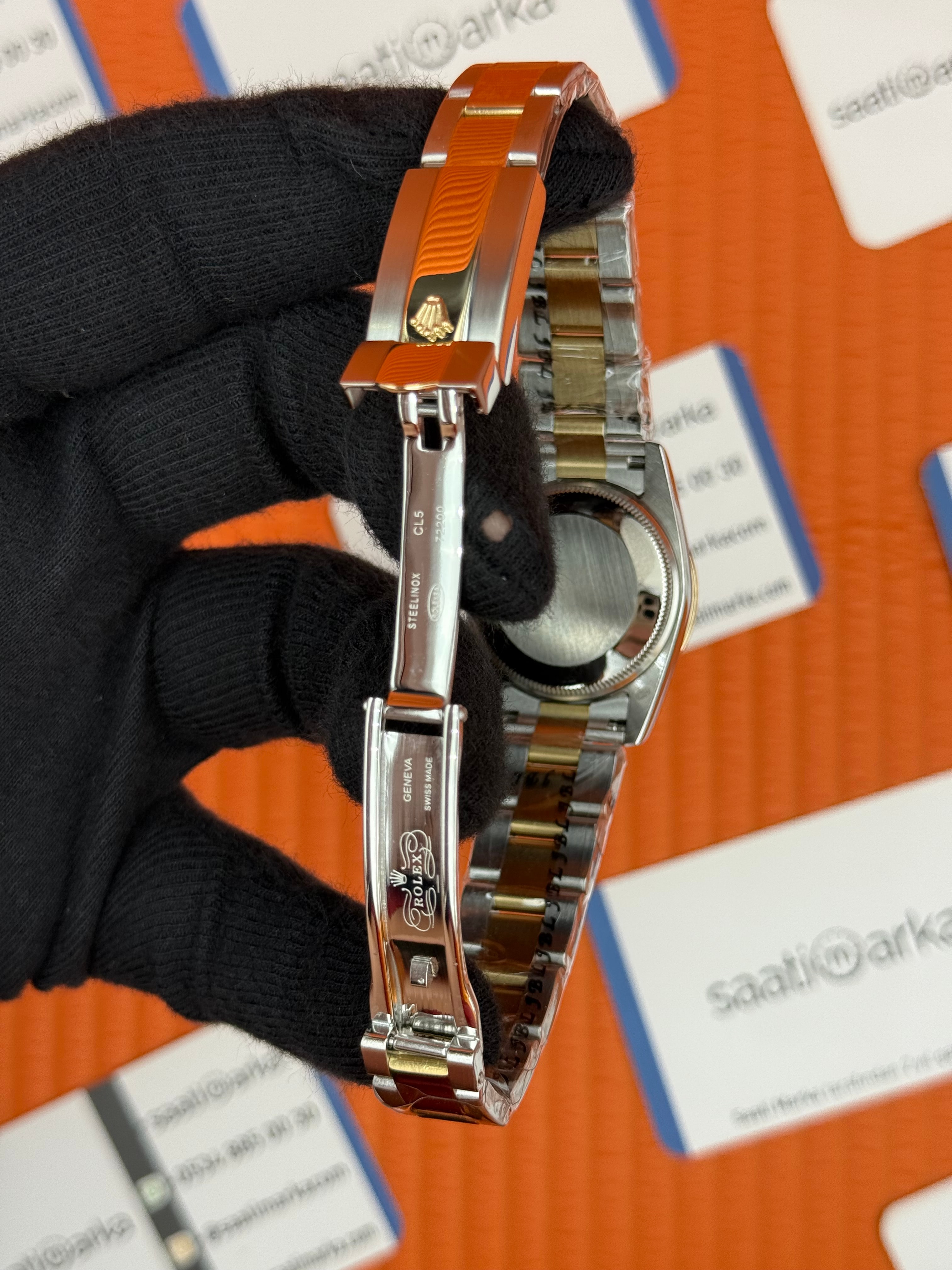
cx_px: 476
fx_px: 1760
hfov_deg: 30.3
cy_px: 635
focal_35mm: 48
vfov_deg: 39.7
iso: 64
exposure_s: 1/466
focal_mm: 6.76
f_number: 1.78
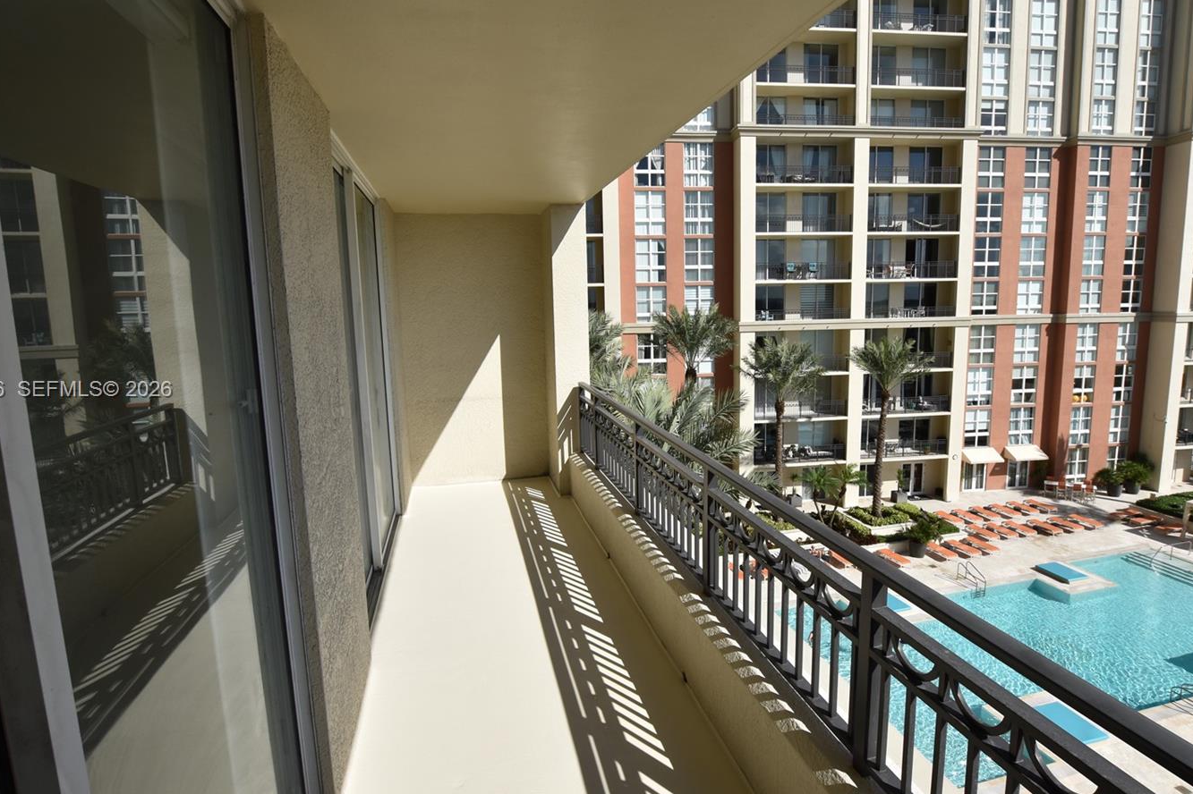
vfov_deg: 67.4
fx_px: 596
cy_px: 391
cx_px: 609
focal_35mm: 18
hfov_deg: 90.0
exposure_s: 1/640
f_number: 8
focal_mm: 10
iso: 200
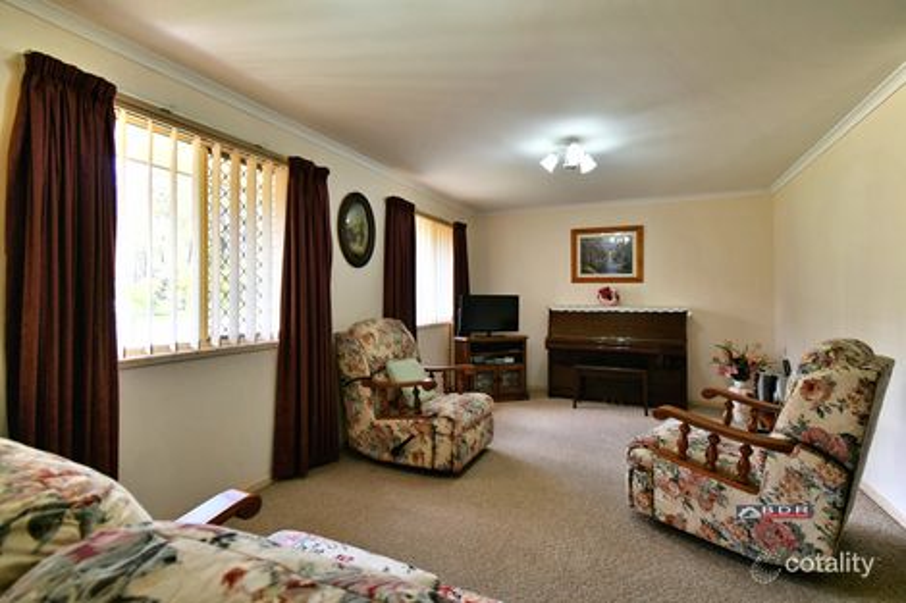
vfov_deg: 77.3
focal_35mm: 15
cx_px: 453
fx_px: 377
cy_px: 302
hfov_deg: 100.4
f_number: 4.5
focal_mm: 10
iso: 100
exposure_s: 1/40
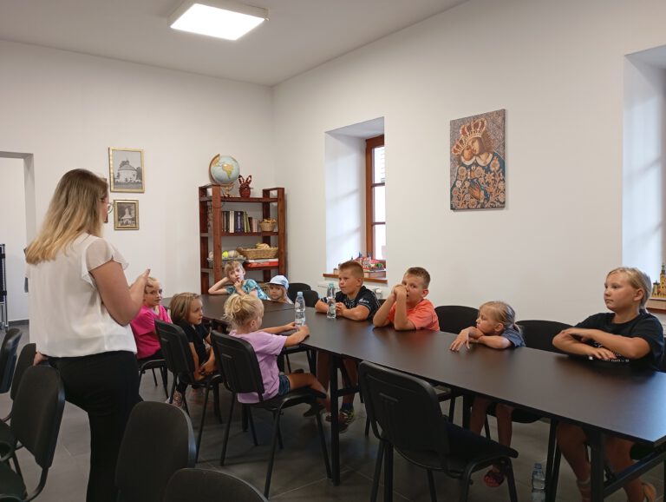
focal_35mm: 28
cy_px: 251
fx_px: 539
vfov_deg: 49.8
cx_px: 333
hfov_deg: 63.4
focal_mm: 4.27
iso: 489
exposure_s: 1/33.3
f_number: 1.8
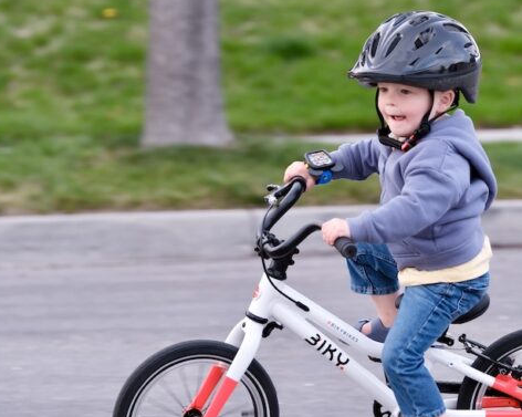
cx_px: 376
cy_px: 244
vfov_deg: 4.8
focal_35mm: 321
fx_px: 4956
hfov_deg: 6.0
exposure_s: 1/160
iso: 400
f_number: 4
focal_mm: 140
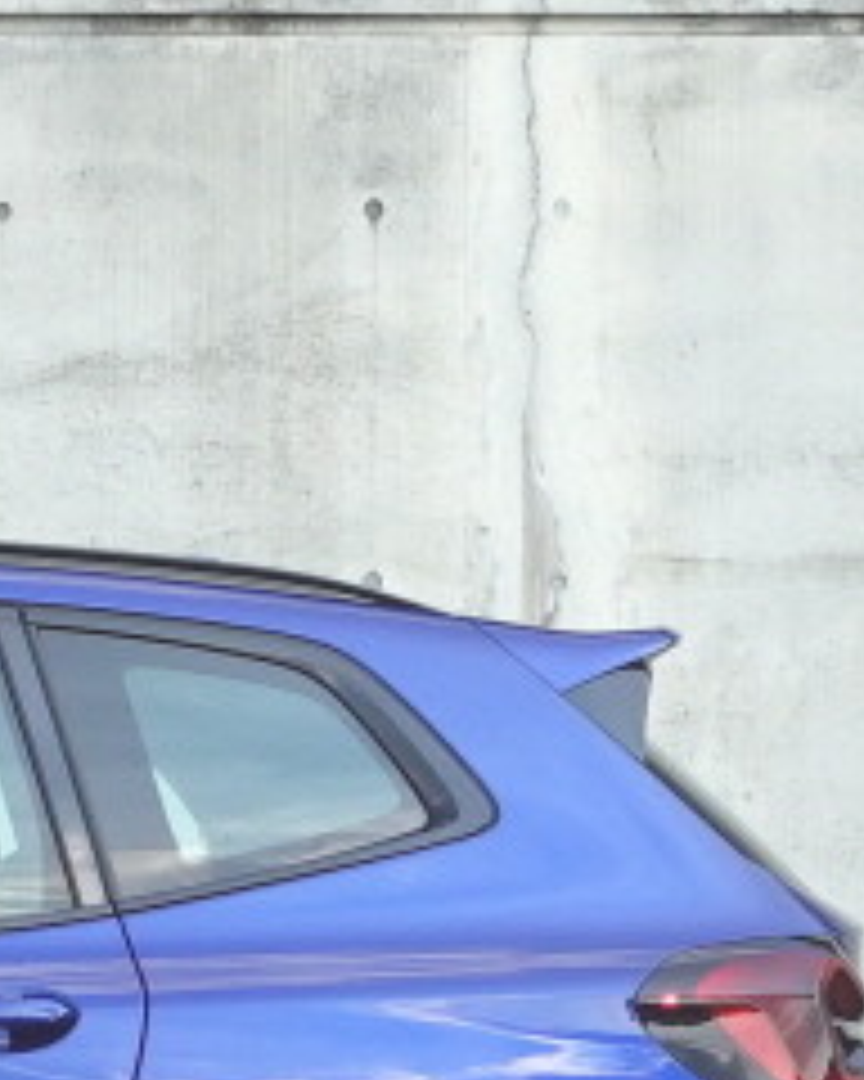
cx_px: -958
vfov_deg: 15.5
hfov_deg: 11.4
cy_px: 1271
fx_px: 3836
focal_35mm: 120
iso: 125
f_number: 4
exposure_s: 1/400
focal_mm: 11.81
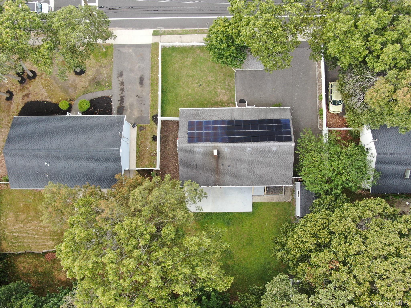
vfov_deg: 48.2
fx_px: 344
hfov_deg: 61.7
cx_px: 206
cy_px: 154
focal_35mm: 29
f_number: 3
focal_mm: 5.11
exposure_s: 1/80
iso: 100
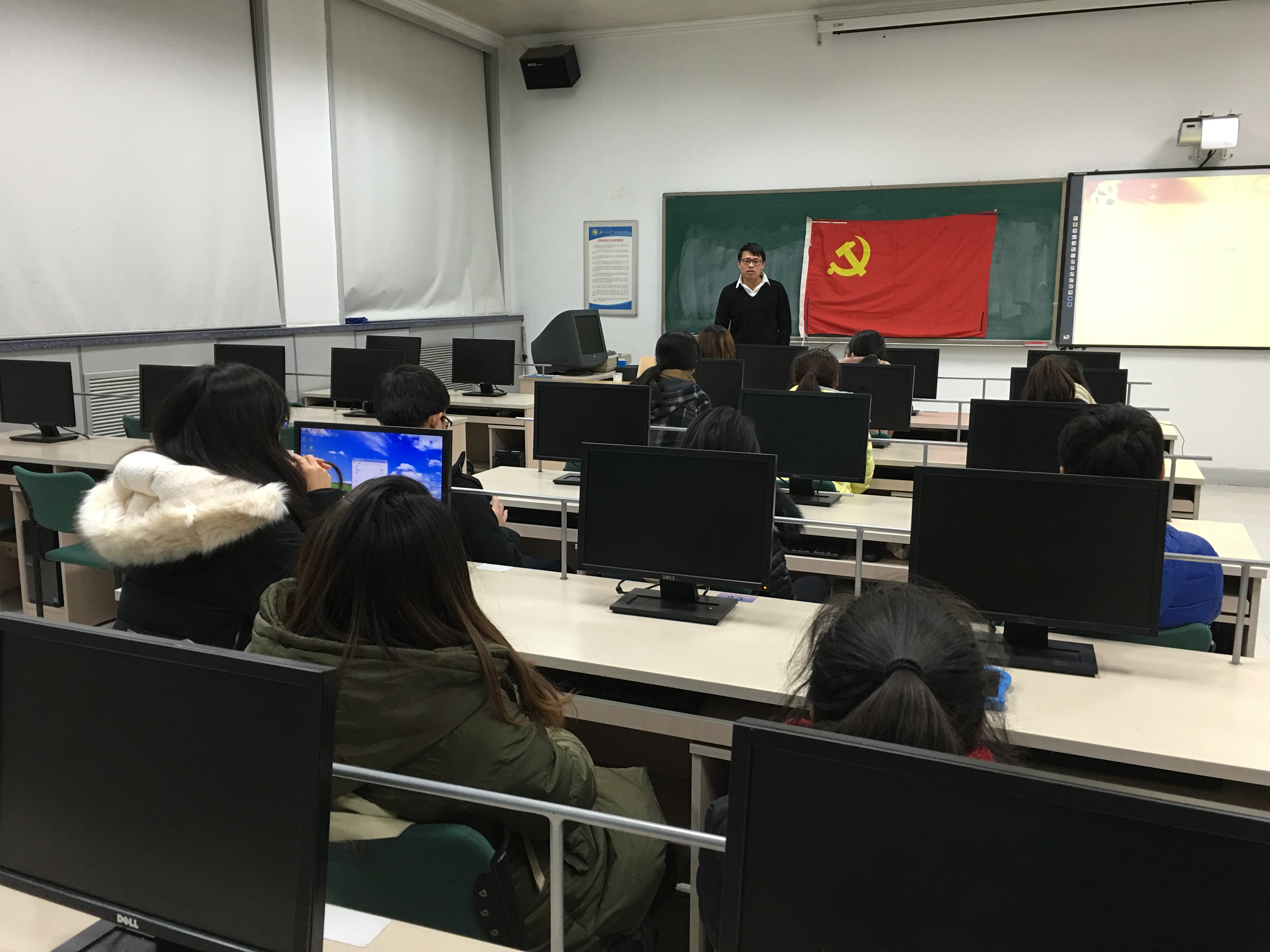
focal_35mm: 29
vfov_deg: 48.2
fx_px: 1064
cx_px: 635
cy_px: 476
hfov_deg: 61.7
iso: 64
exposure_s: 1/17
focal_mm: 4.15
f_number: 2.2
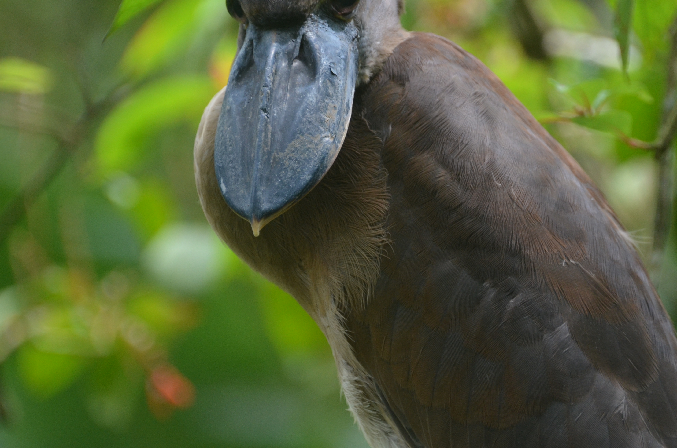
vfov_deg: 2.6
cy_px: 163
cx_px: 443
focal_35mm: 518
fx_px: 9721
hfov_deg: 4.0
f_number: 6.3
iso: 640
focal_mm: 250
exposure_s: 1/250
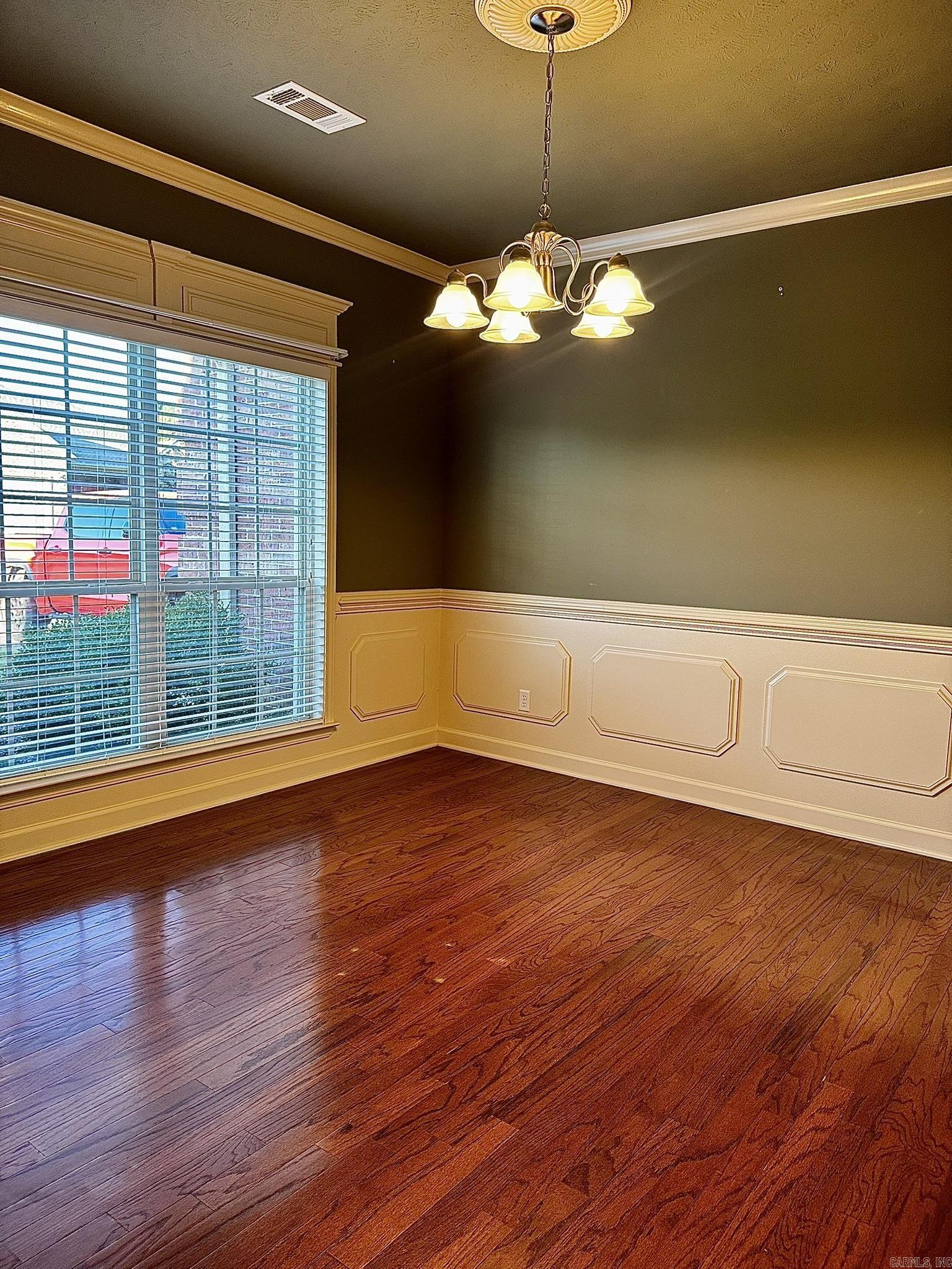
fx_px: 880
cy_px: 634
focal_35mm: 24
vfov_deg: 71.6
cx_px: 476
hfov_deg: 56.8
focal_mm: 6.76
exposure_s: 1/120
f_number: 1.78
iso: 200
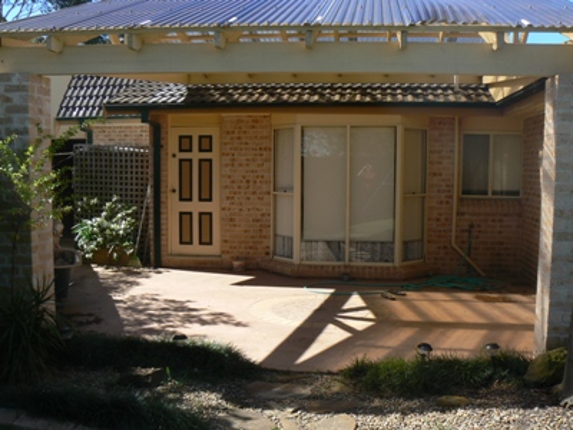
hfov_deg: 51.4
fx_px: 596
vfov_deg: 39.7
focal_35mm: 36
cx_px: 286
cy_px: 215
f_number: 5.6
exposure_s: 1/200
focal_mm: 6
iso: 80
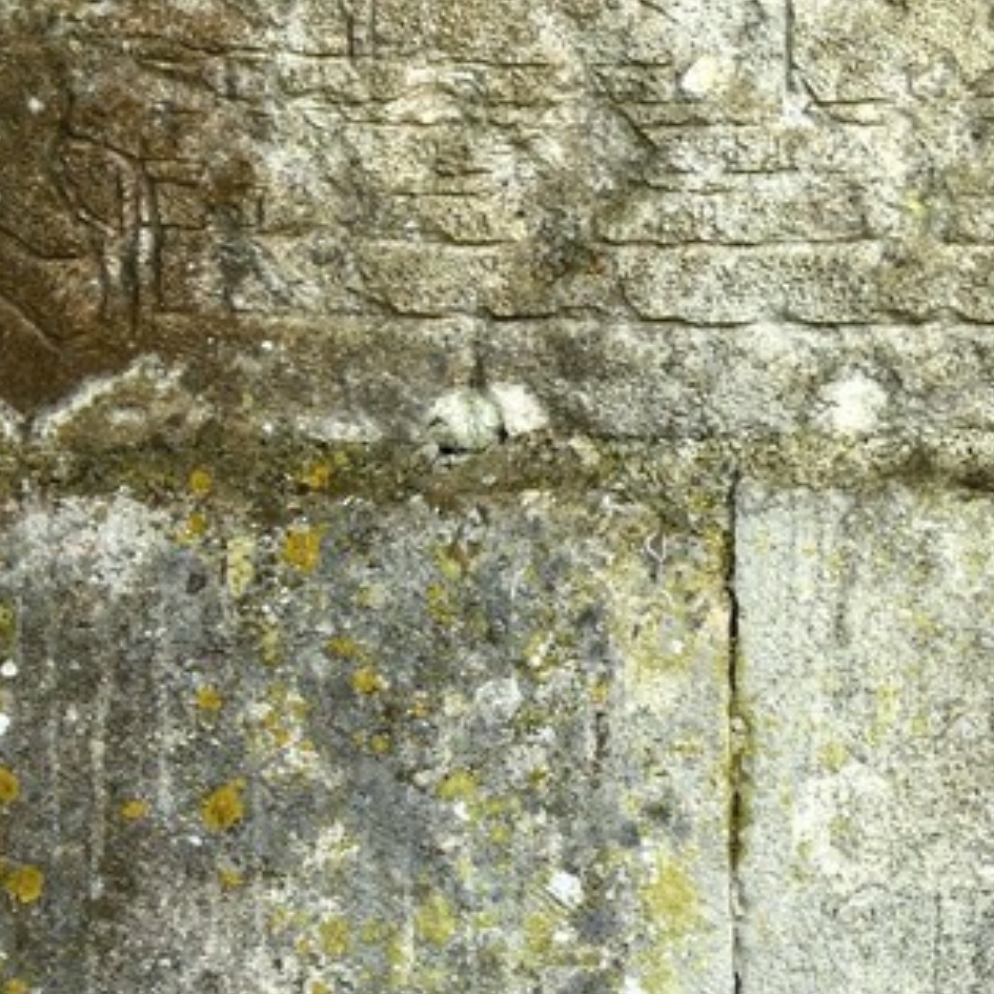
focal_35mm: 164
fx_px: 5328
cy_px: 267
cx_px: 2483
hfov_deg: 9.4
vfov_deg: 10.6
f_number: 7.1
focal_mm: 38
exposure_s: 1/60
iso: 500
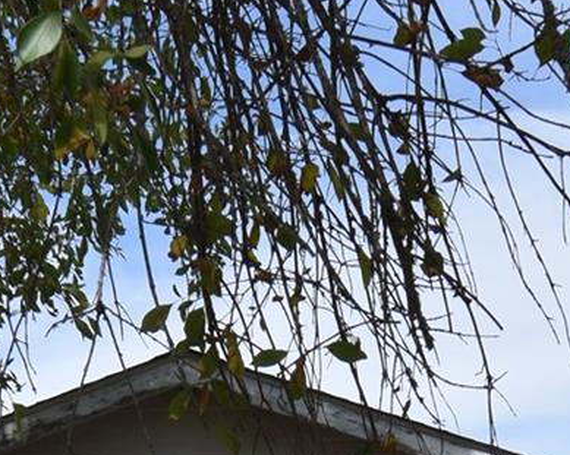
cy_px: 864
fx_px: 1374
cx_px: 309
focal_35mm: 81
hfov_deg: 23.4
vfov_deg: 15.6
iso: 200
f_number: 10
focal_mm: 11
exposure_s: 1/400
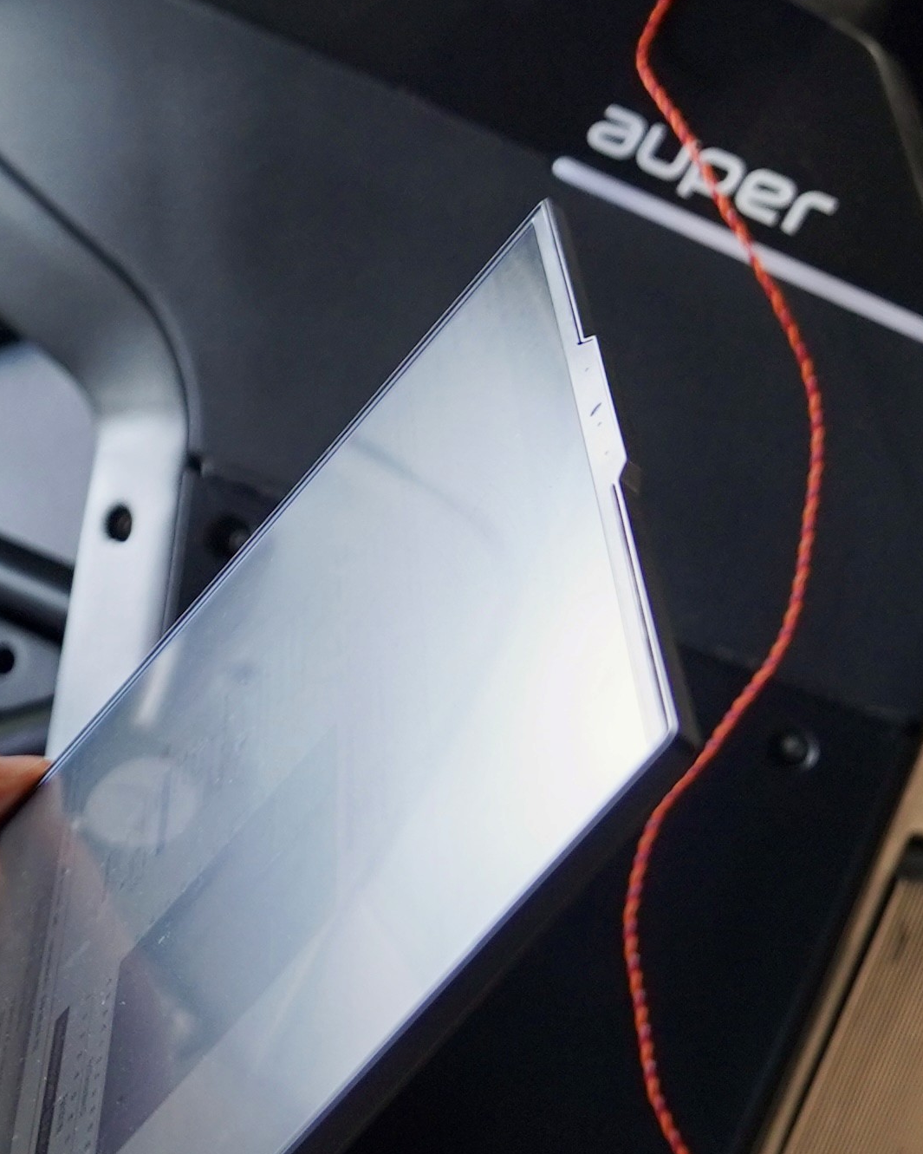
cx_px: -746
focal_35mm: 110
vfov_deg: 16.7
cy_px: -256
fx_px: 3756
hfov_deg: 12.7
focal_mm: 26
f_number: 4
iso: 500
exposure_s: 1/160
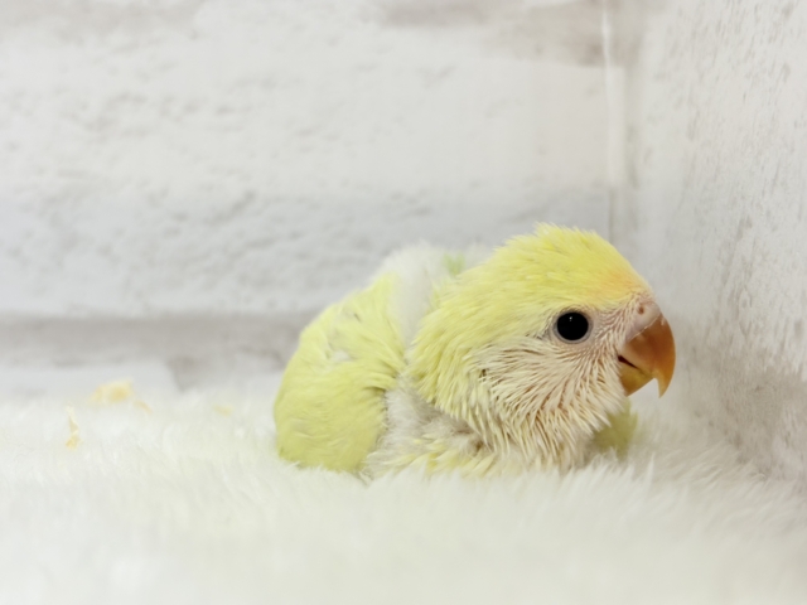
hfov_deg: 36.8
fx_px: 1212
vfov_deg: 28.0
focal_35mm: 52
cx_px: 404
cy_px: 302
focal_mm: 5.96
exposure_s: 1/50
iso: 40
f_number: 1.6
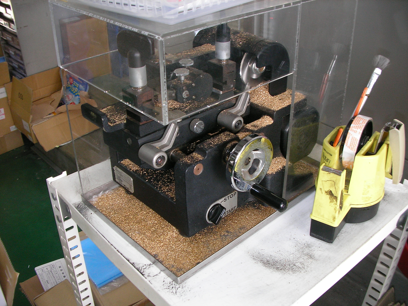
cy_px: 153
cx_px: 204
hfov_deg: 49.0
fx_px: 448
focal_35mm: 38
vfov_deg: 37.7
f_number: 3.5
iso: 100
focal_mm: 6.3
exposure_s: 1/40
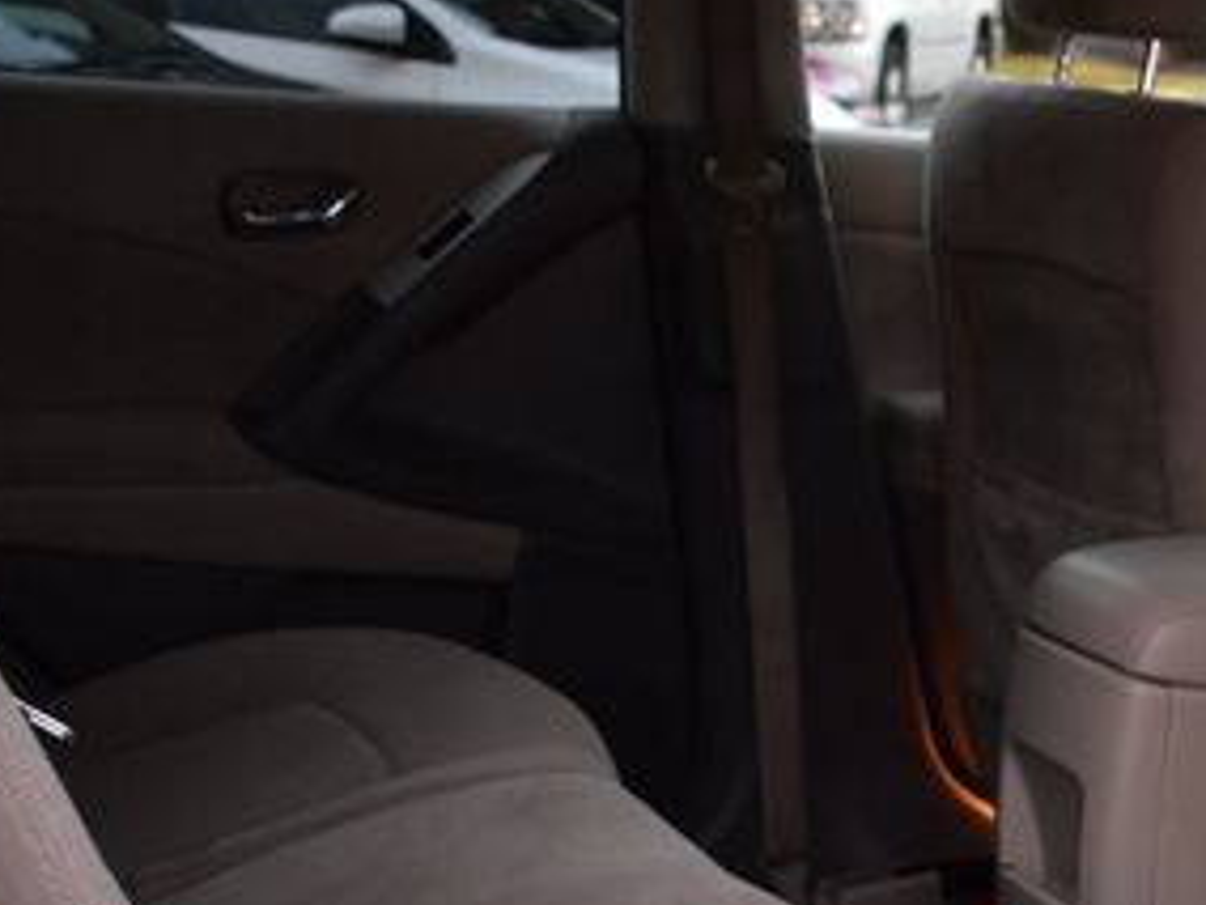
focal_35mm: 78
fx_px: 2717
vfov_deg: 18.4
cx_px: 1091
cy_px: 888
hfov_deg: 24.3
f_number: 3.8
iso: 1600
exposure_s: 1/8
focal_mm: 24
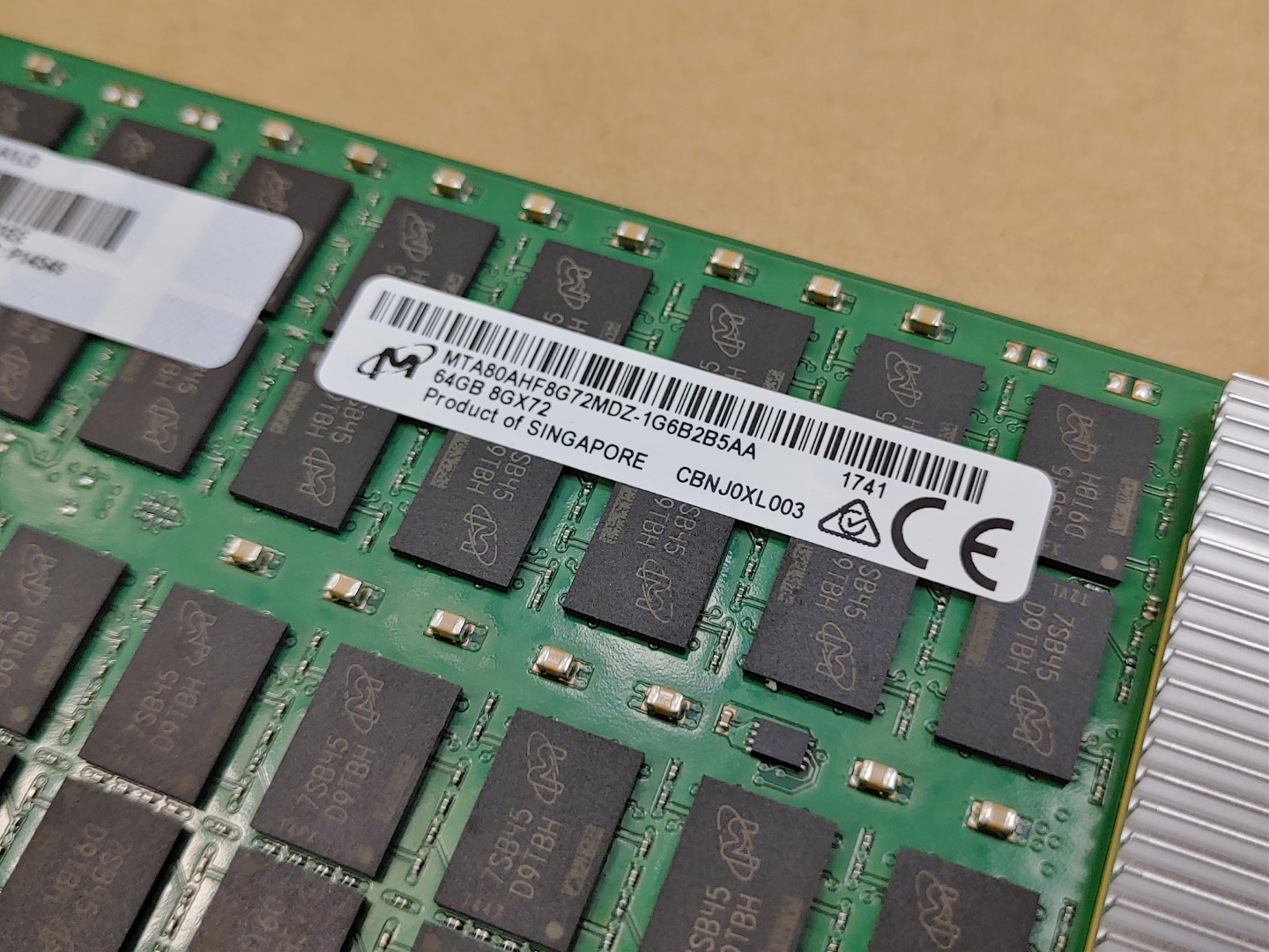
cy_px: 476
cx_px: 634
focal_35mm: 36
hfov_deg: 51.4
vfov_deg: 39.7
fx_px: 1320
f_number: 1.8
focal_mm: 4.36
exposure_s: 1/223
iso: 50
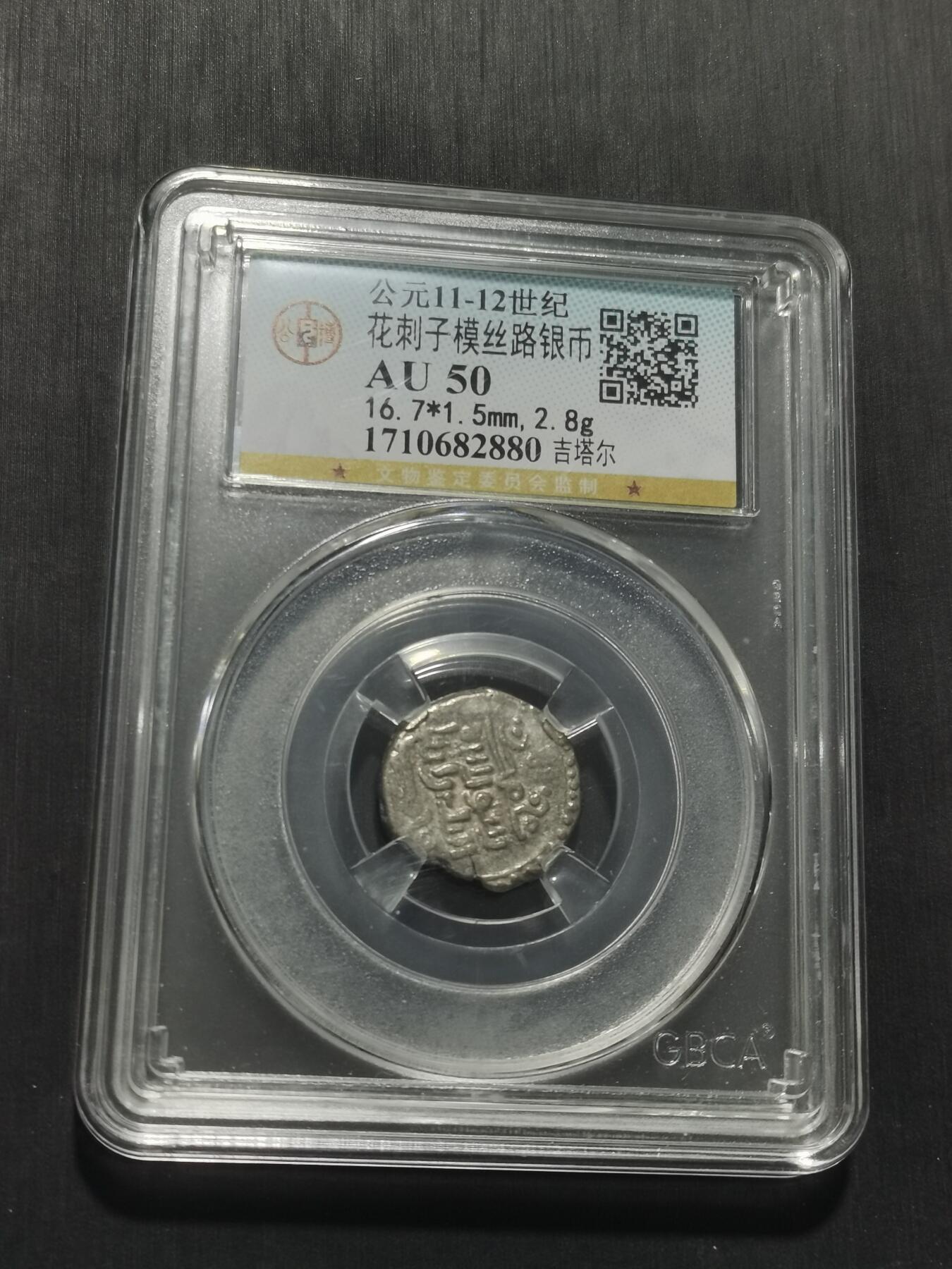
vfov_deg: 33.8
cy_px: 634
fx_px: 2090
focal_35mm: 57
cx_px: 476
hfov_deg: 25.7
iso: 64
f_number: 1.8
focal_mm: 5.58
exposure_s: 1/100
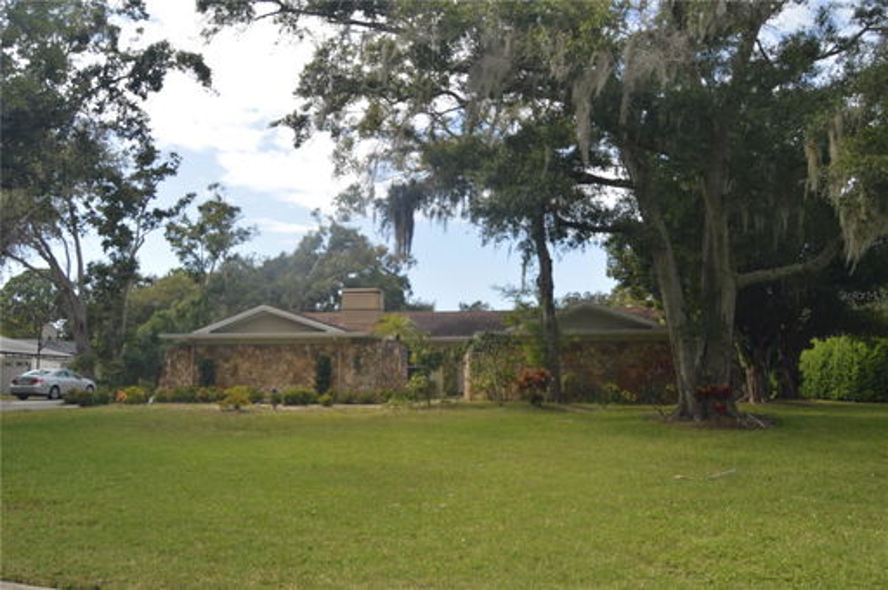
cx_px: 444
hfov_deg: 64.6
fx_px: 702
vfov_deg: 45.6
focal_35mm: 28
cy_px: 295
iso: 100
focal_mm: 19
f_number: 8
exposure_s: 1/200
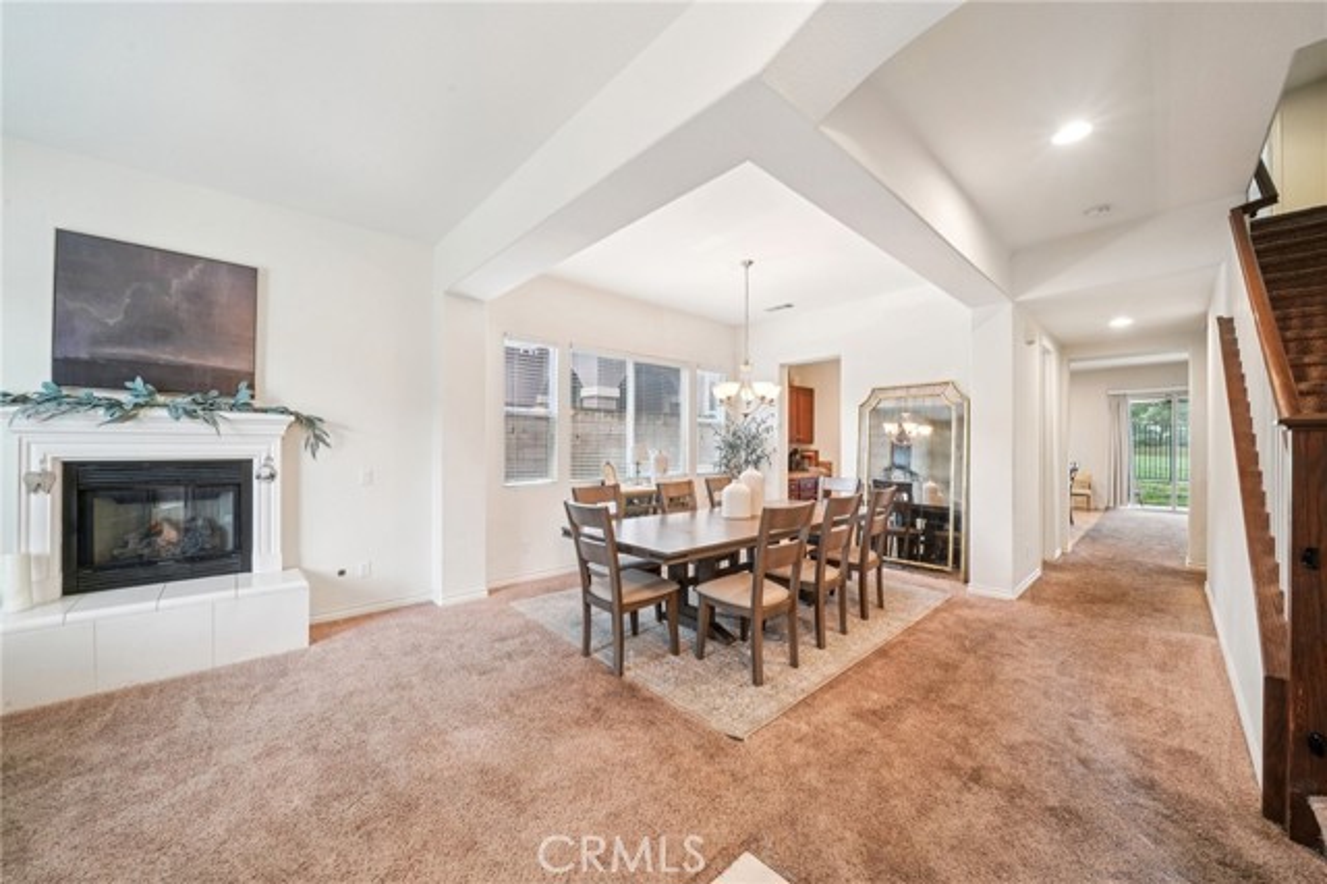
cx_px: 664
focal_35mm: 12
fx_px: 442
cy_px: 442
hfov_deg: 112.6
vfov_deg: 89.9
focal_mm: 12
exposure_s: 1/5
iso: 400
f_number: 11
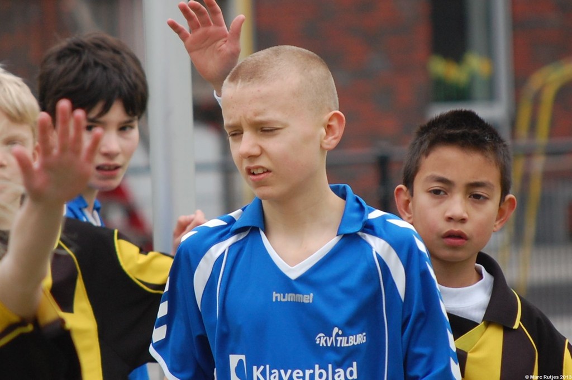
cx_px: 286
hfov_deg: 6.9
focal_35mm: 300
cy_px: 190
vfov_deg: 4.6
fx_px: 4761
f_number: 5.6
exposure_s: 1/500
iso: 400
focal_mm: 200
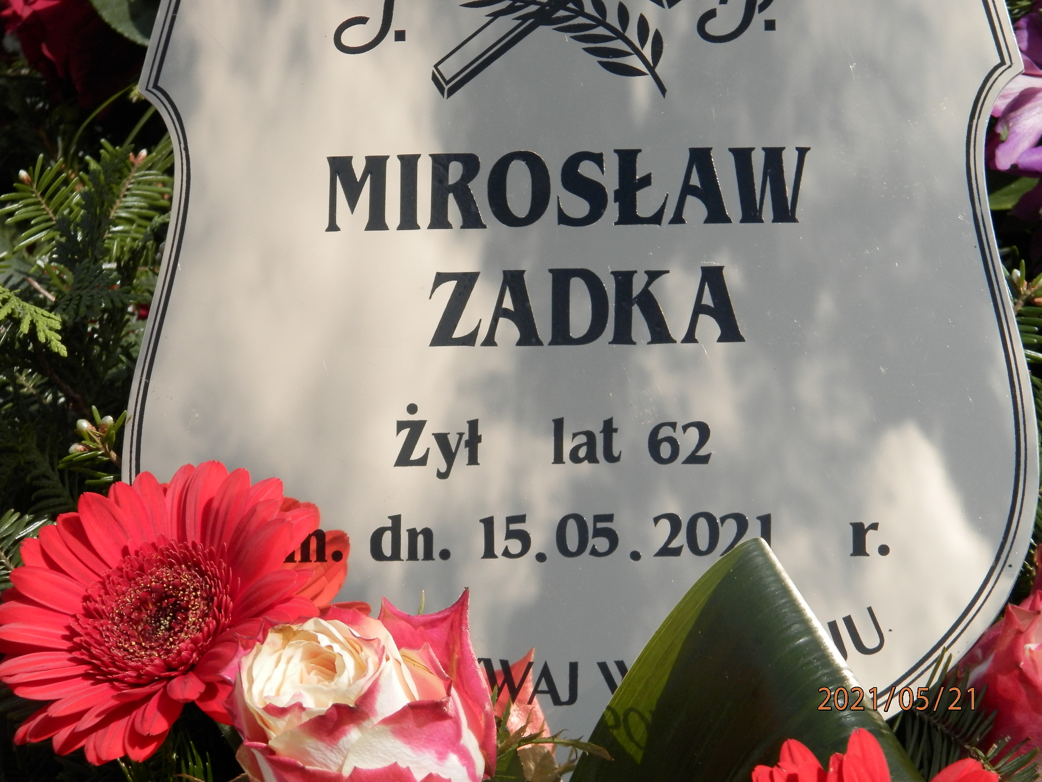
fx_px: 3191
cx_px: 521
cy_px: 391
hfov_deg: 18.5
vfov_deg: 14.0
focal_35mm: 106
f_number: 12.6
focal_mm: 19
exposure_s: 1/200
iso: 125
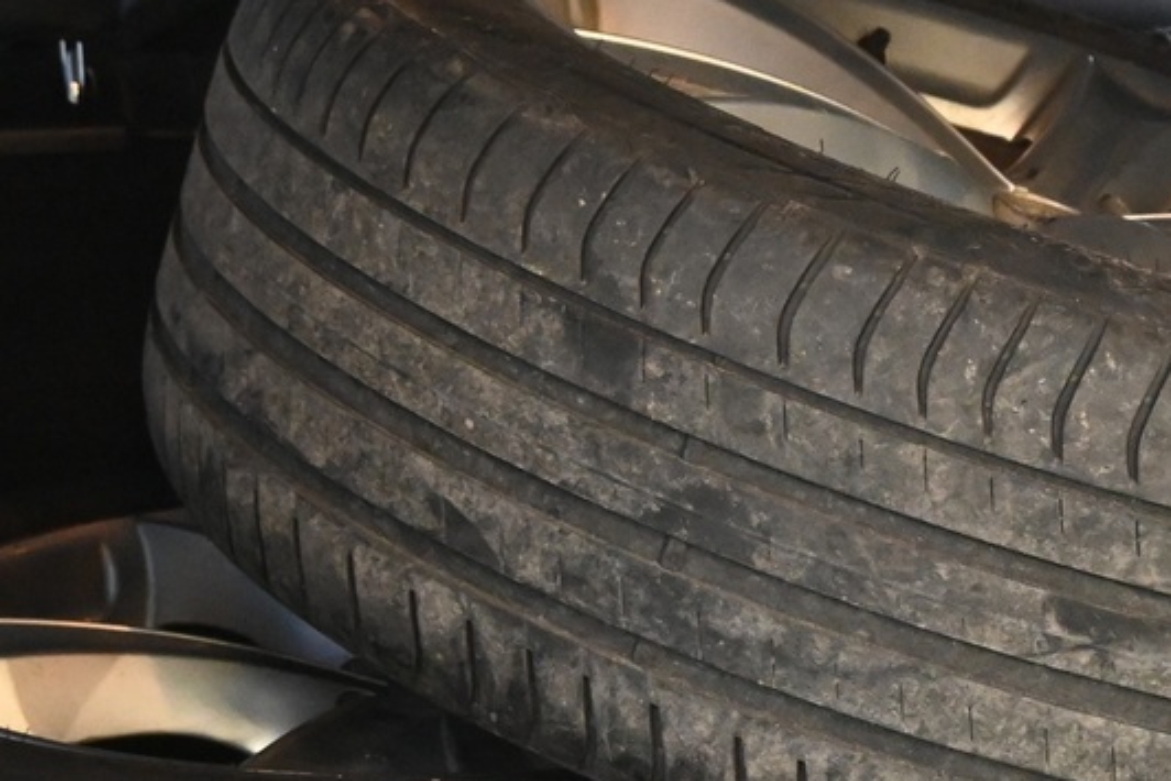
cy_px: 552
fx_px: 4312
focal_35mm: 133
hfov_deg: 15.2
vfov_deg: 10.3
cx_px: 1114
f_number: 4.8
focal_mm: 29
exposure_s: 1/50
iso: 4000
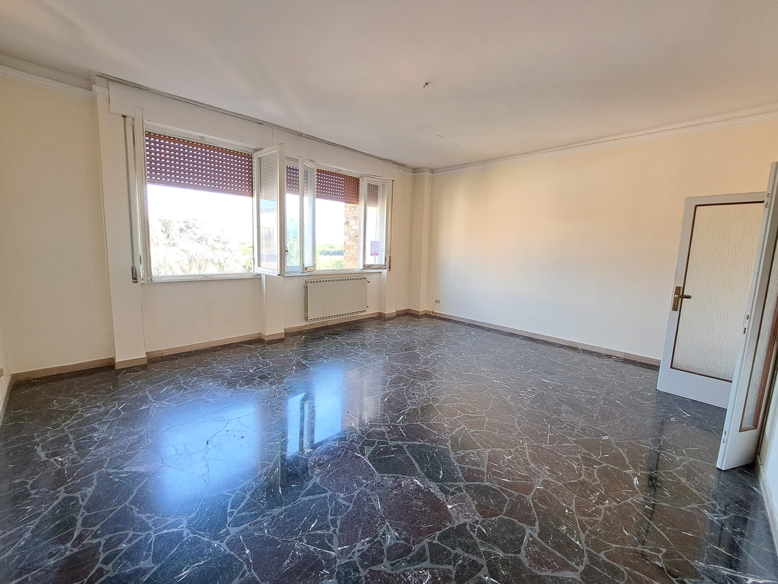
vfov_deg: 89.9
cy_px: 292
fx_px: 292
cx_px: 389
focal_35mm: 13
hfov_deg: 106.2
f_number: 2.2
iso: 80
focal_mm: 1.74
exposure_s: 1/50
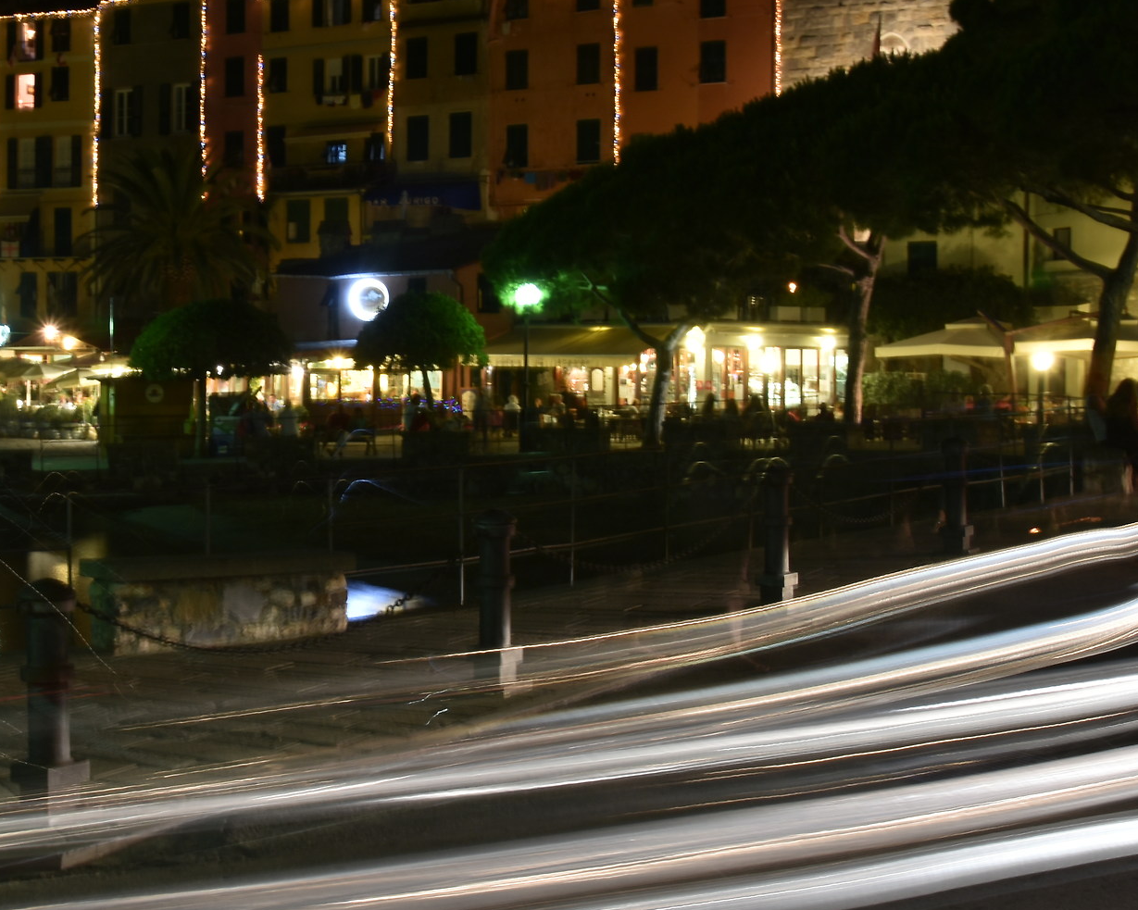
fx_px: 1852
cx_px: 336
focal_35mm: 55
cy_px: 322
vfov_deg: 27.5
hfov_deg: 33.7
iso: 100
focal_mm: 20
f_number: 16
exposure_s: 20
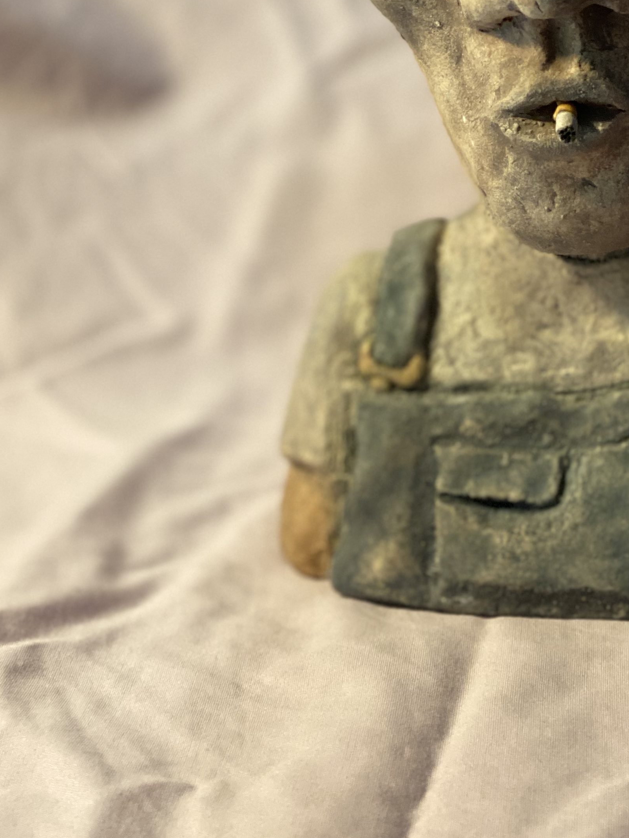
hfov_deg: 15.0
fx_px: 2374
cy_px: 165
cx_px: 533
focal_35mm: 98
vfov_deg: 19.8
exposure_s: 1/40
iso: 200
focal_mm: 6
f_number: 2
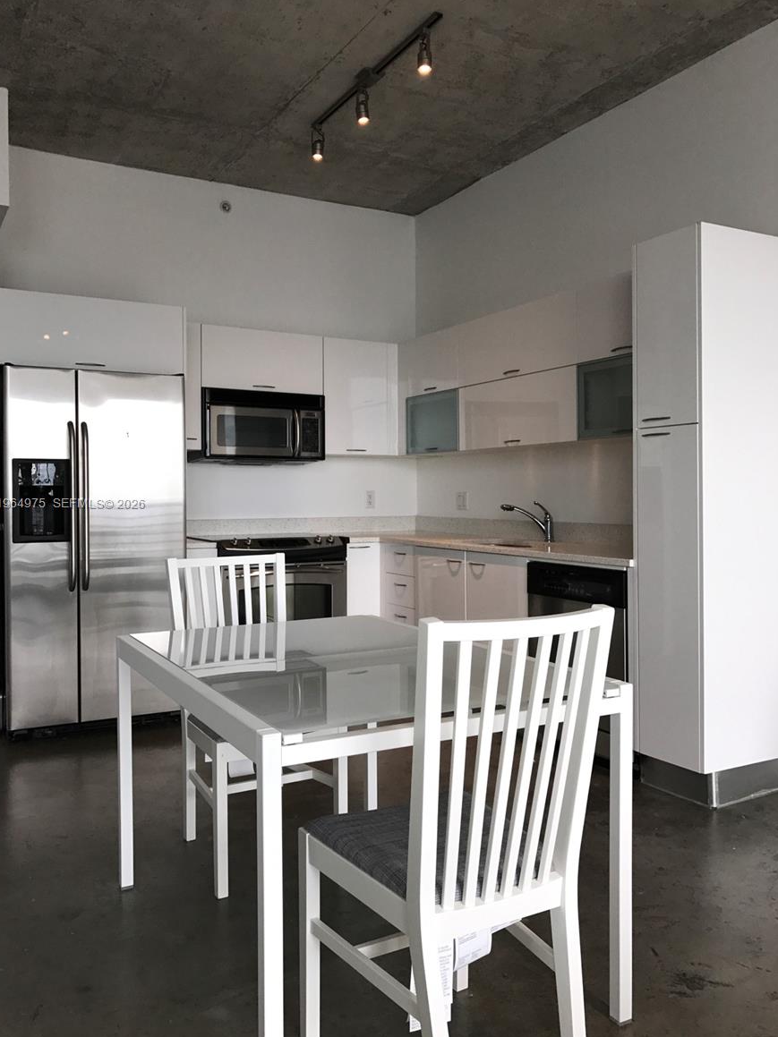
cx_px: 381
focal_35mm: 29
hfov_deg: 48.2
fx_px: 869
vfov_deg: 61.7
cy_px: 505
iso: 20
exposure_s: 1/188
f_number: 1.8
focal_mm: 3.99
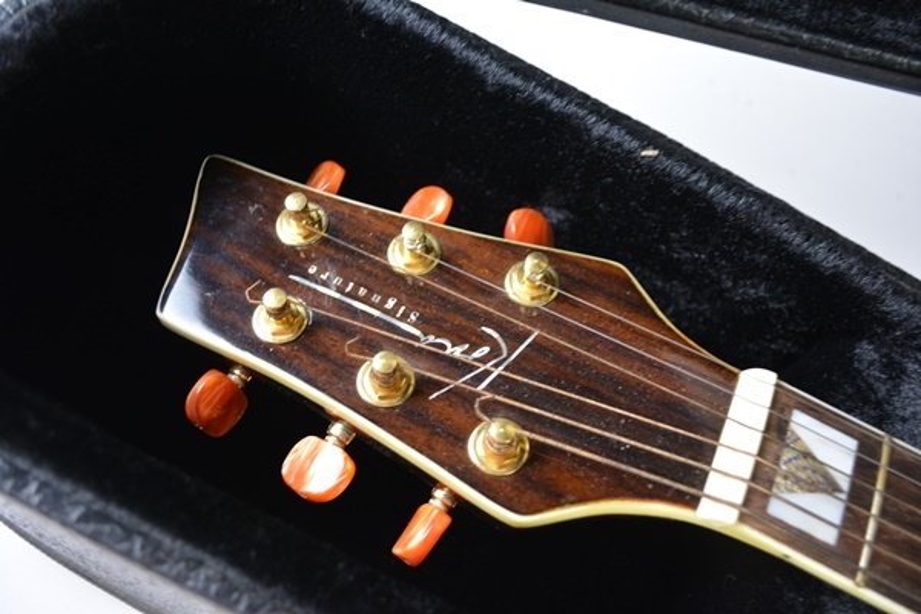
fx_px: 844
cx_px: 460
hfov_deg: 57.2
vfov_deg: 40.0
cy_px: 307
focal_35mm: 33
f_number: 4
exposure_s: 1/50
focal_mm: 22
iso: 800
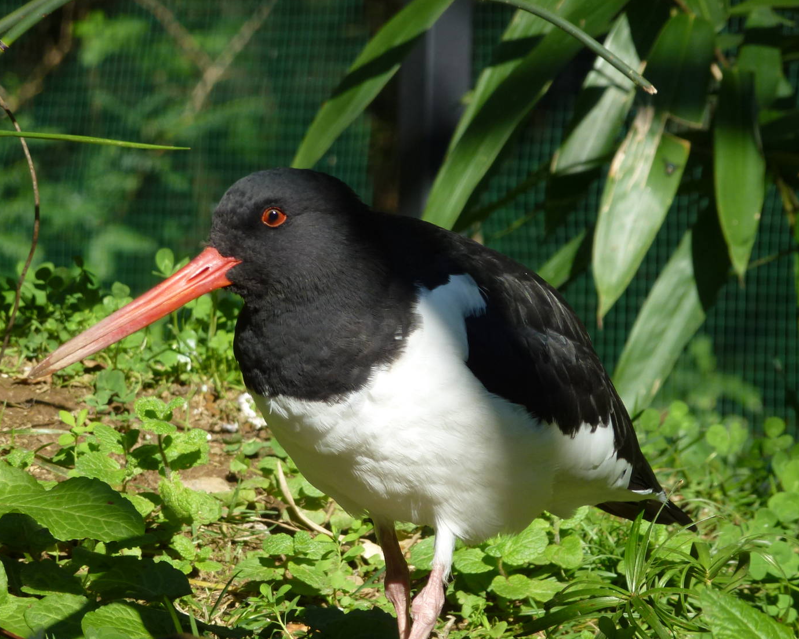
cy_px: 346
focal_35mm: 323
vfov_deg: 4.8
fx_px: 7637
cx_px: 355
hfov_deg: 6.0
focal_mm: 51
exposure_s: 1/200
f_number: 5.7
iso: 100
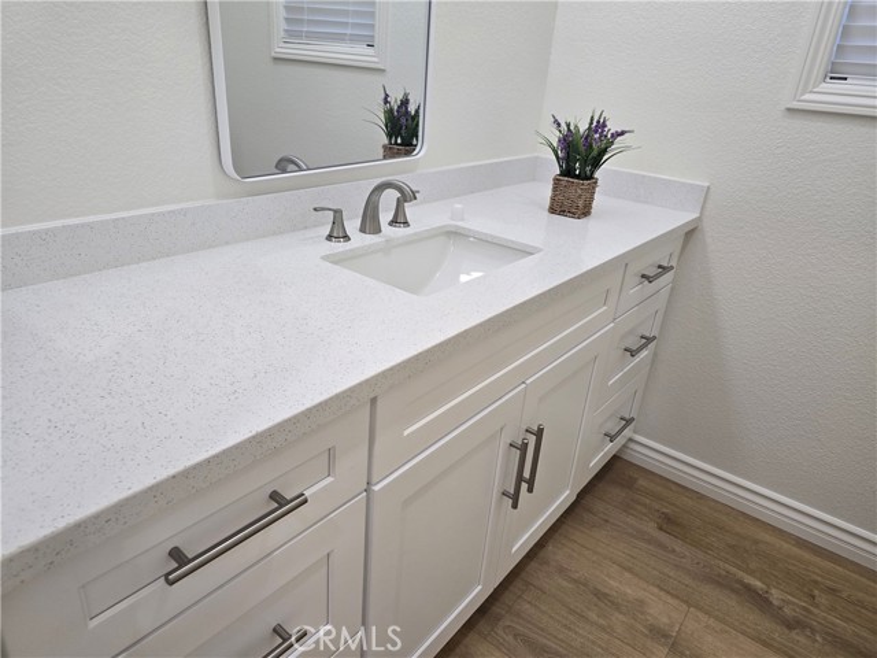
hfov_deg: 73.9
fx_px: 583
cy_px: 329
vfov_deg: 58.9
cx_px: 438
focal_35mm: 23
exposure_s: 1/120
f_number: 1.7
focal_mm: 6.3
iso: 100
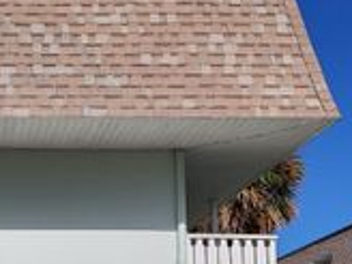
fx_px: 742
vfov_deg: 19.3
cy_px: 289
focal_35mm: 73
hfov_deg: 24.8
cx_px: -34
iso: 40
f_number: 1.8
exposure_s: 1/3236
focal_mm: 4.6
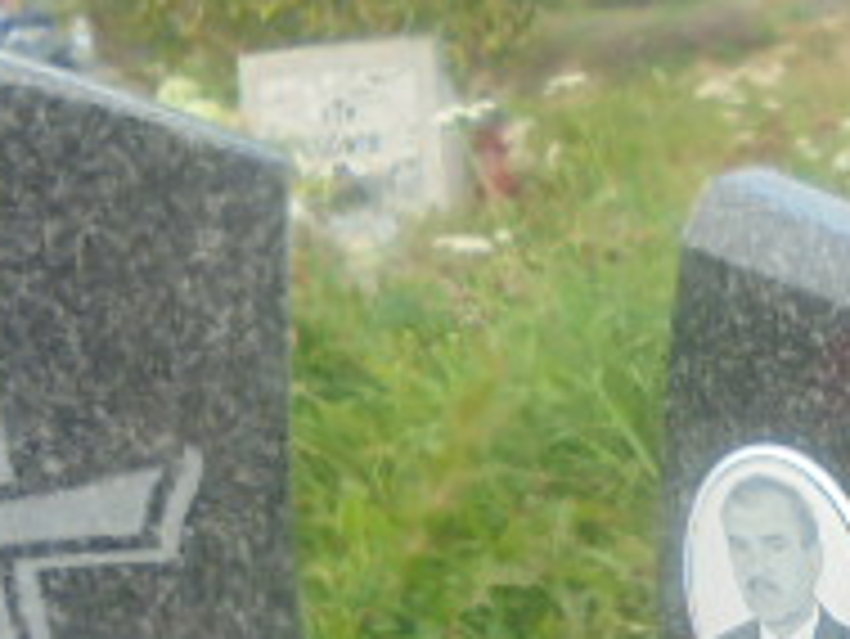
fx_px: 2162
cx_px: 868
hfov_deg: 21.4
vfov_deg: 16.2
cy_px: 752
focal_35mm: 88
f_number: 3.5
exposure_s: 1/160
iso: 100
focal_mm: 4.6
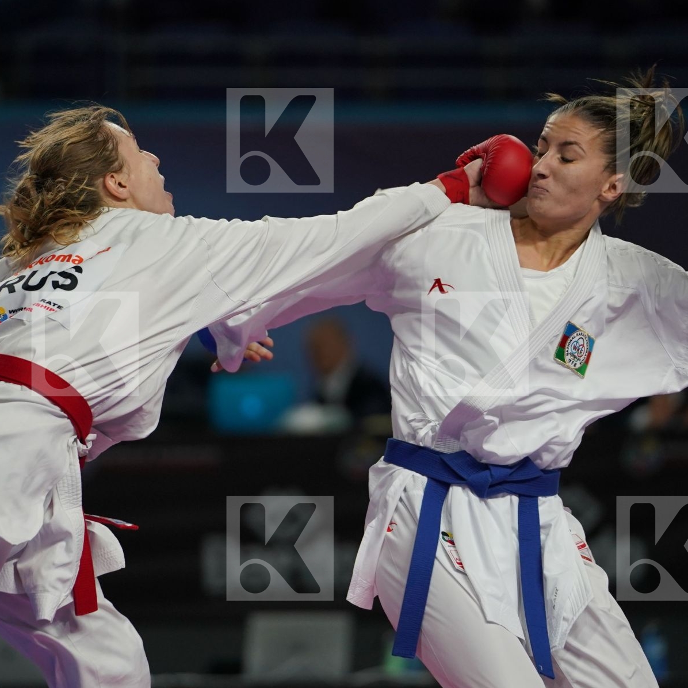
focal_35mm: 380
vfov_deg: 4.6
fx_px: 8545
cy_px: 344
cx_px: 280
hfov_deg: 4.6
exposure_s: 1/1000
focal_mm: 198
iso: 1000
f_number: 2.8
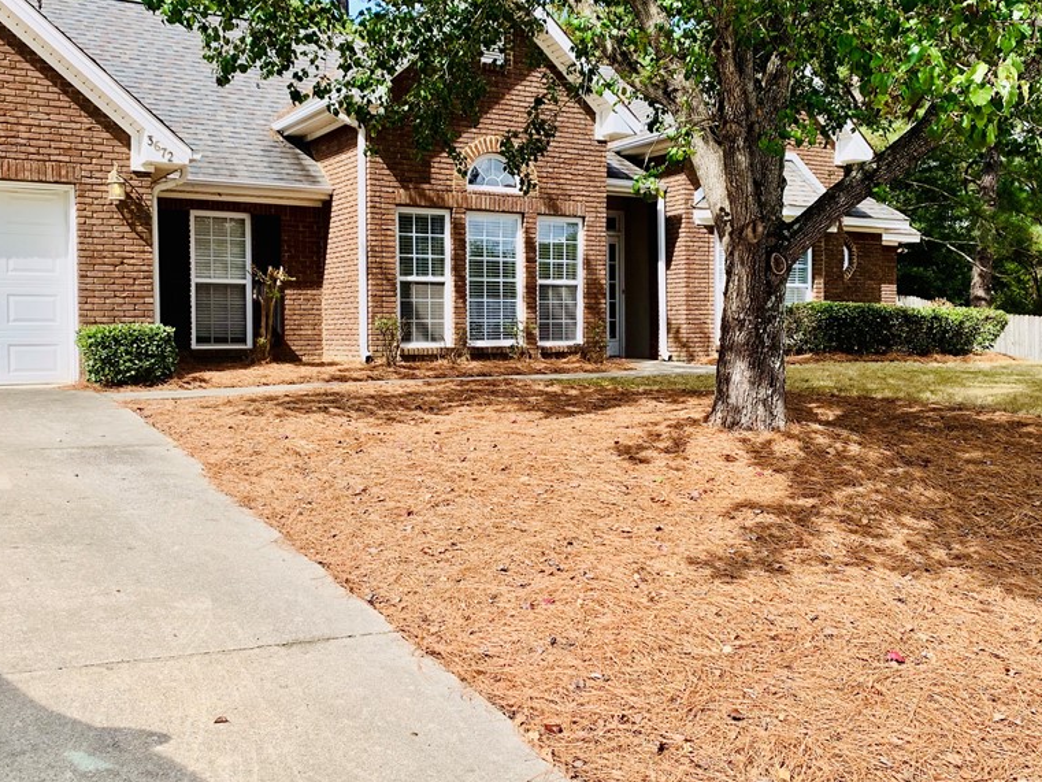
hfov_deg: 52.6
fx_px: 1054
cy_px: 368
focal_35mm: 35
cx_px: 533
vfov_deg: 40.7
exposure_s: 1/1149
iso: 25
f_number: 1.8
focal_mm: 4.25
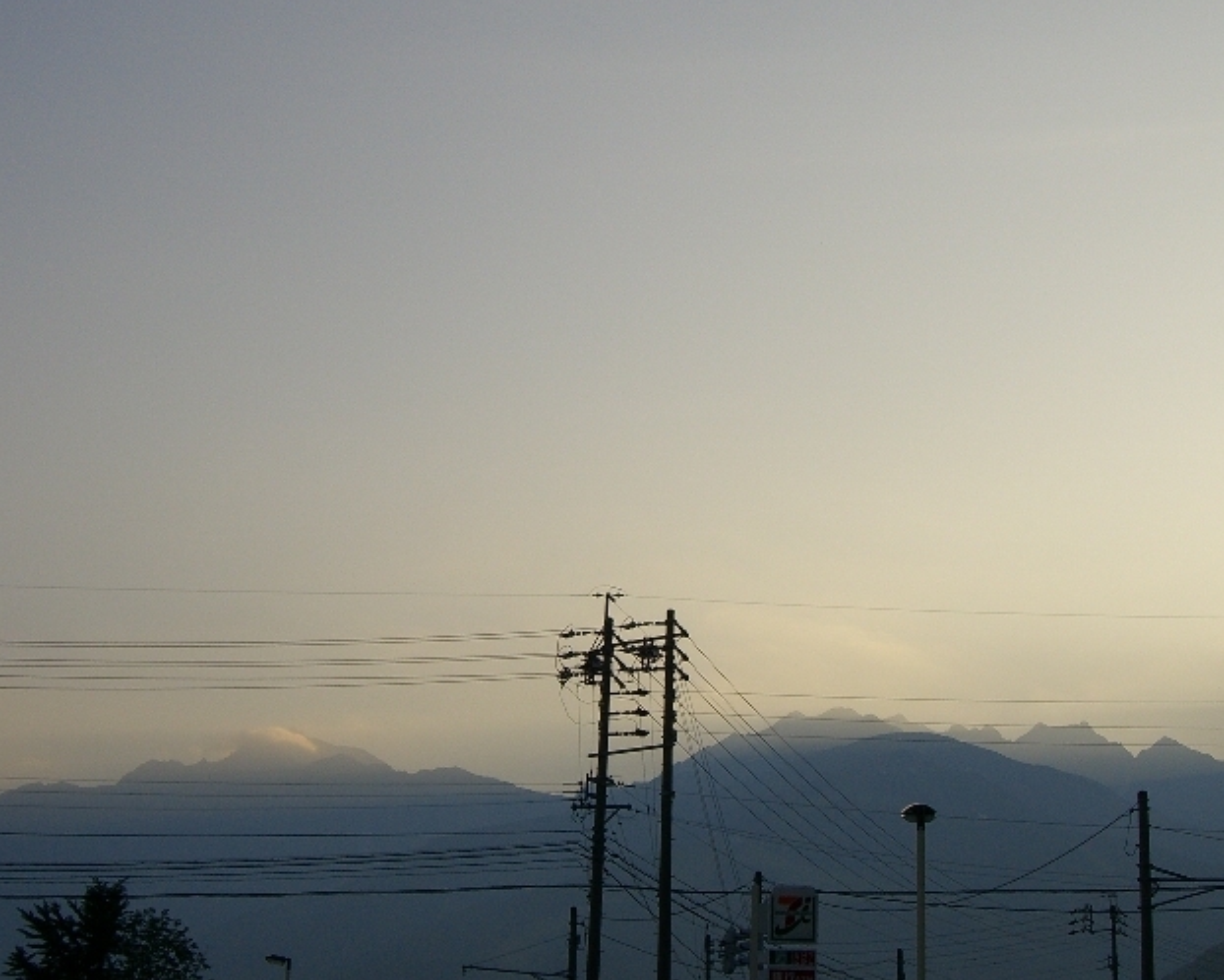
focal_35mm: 69
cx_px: 677
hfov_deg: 27.5
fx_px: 2500
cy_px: 457
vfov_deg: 22.2
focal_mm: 9
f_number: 5.2
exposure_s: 1/800
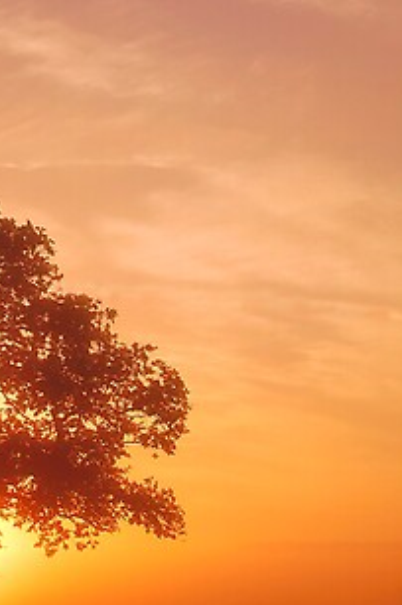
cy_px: 205
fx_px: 2036
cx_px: -89
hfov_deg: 11.1
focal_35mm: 121
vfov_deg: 16.9
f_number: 9
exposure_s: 1/640
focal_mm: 31
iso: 200
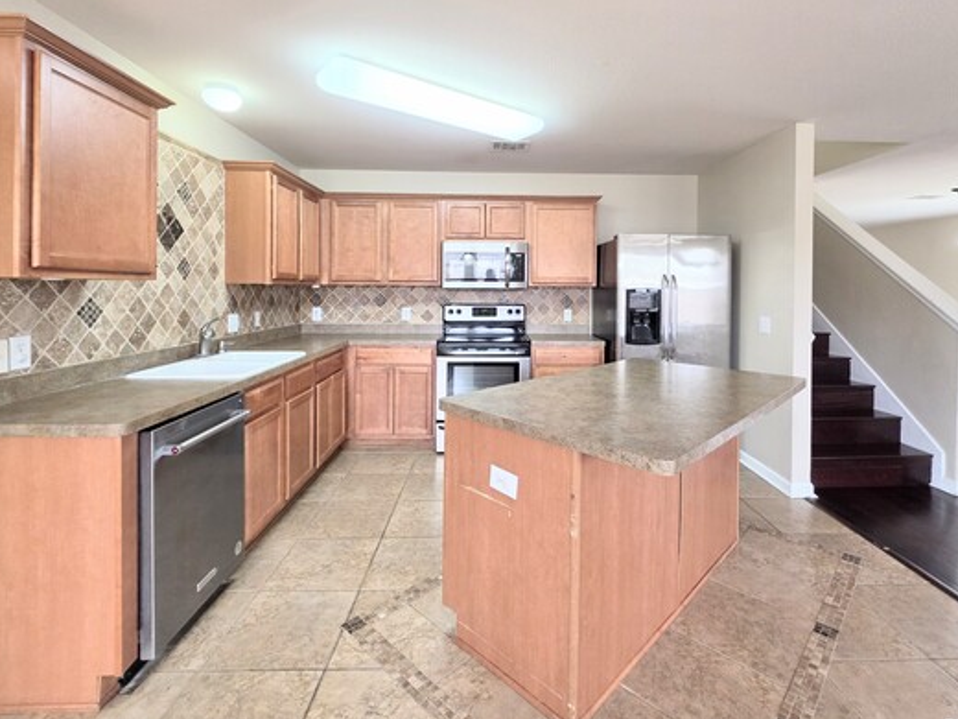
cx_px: 501
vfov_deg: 77.3
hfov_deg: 94.4
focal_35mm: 16
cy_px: 293
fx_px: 443
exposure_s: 1/120
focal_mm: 2.2
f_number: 1.9
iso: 160
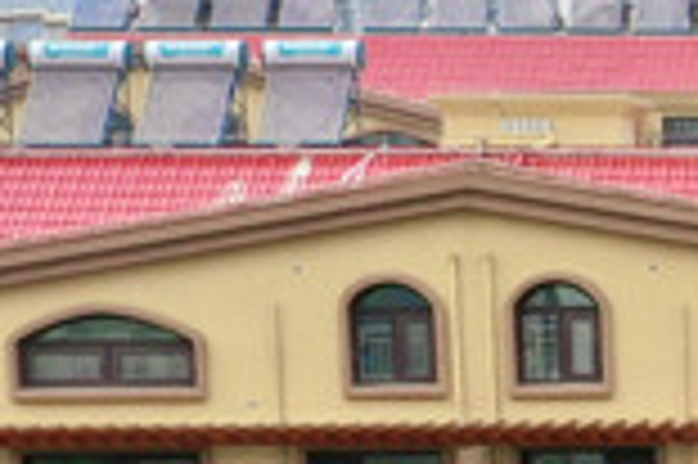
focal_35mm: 181
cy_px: 667
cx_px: 1635
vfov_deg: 7.5
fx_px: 3506
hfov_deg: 10.0
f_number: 8
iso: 100
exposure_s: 1/160
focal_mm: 10.26
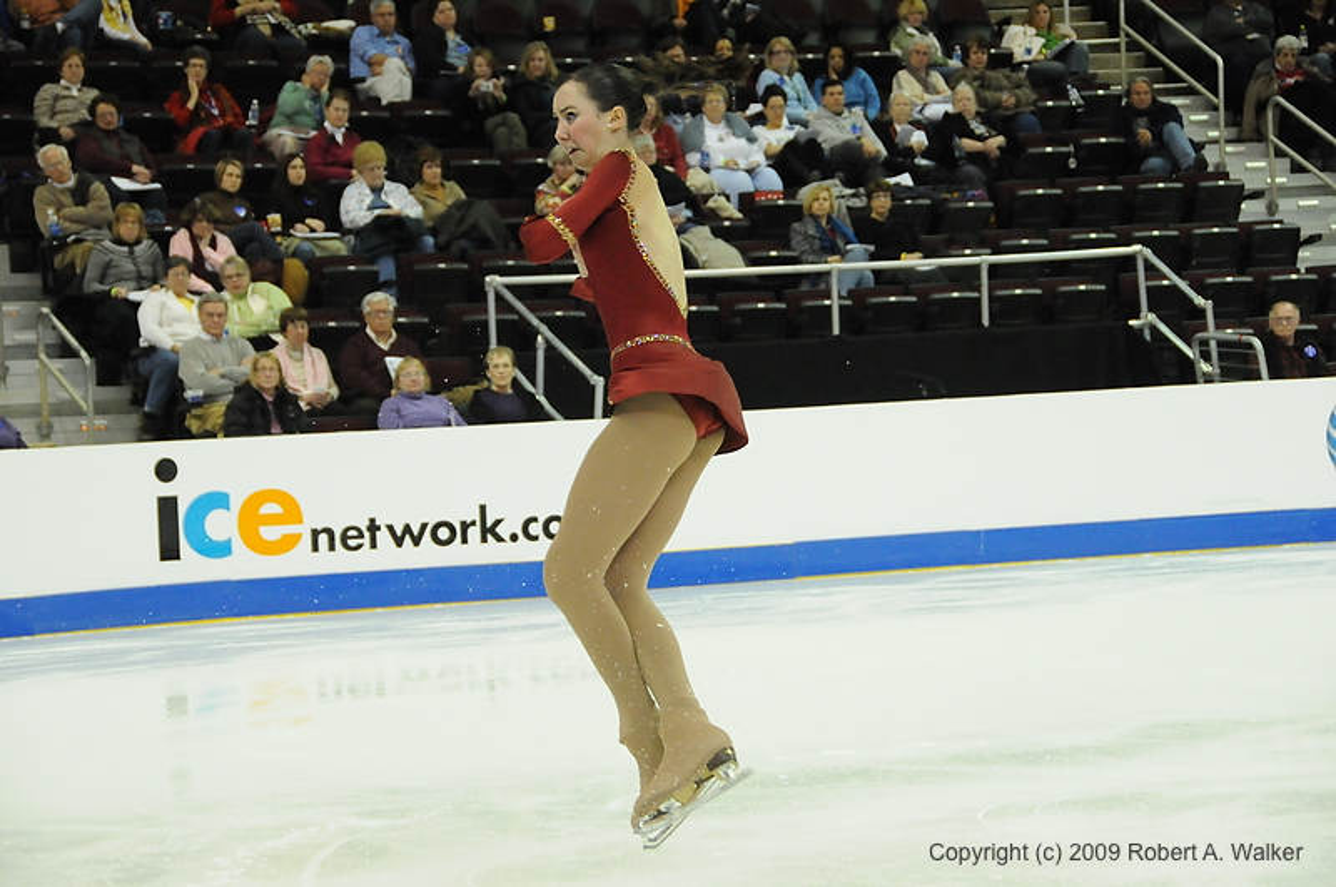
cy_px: 444
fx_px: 4558
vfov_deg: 11.1
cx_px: 668
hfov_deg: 16.7
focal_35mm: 123
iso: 3200
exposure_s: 1/640
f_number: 5.6
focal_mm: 82
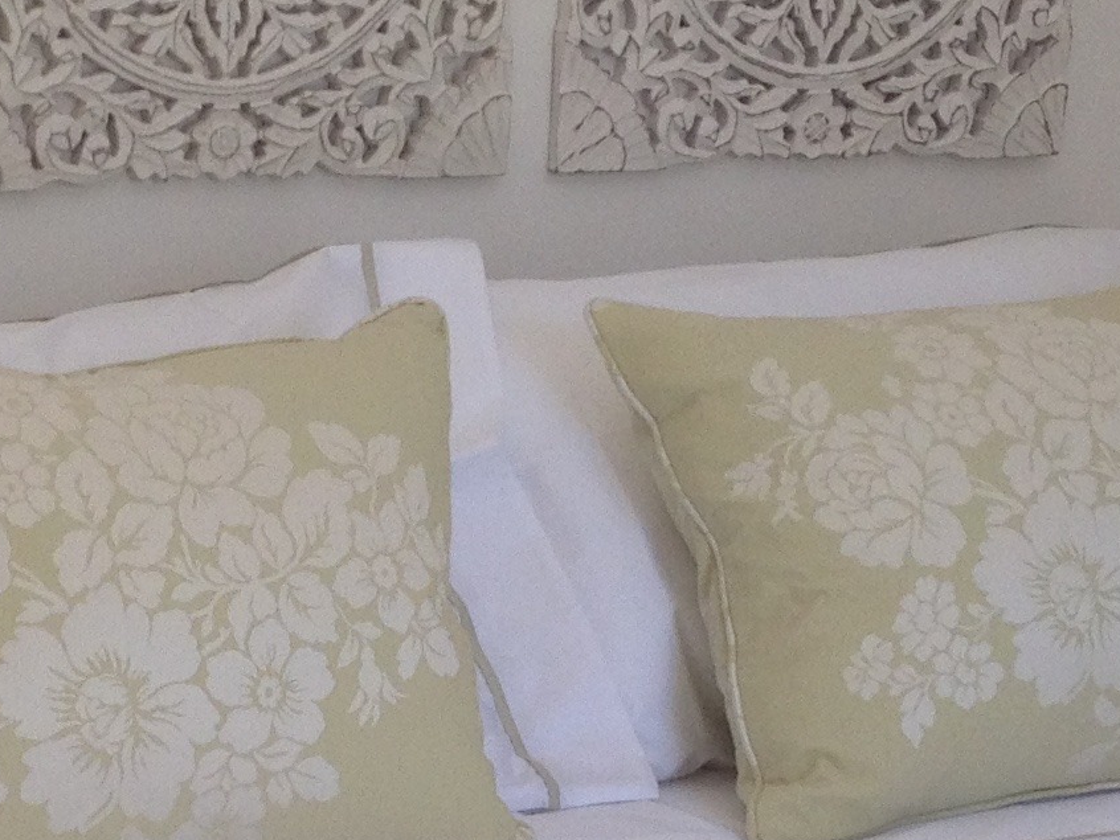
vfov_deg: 10.9
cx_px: 248
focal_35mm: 135
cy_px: 855
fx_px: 4369
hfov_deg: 14.5
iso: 80
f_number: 2.4
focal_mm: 4.28
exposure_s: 1/120
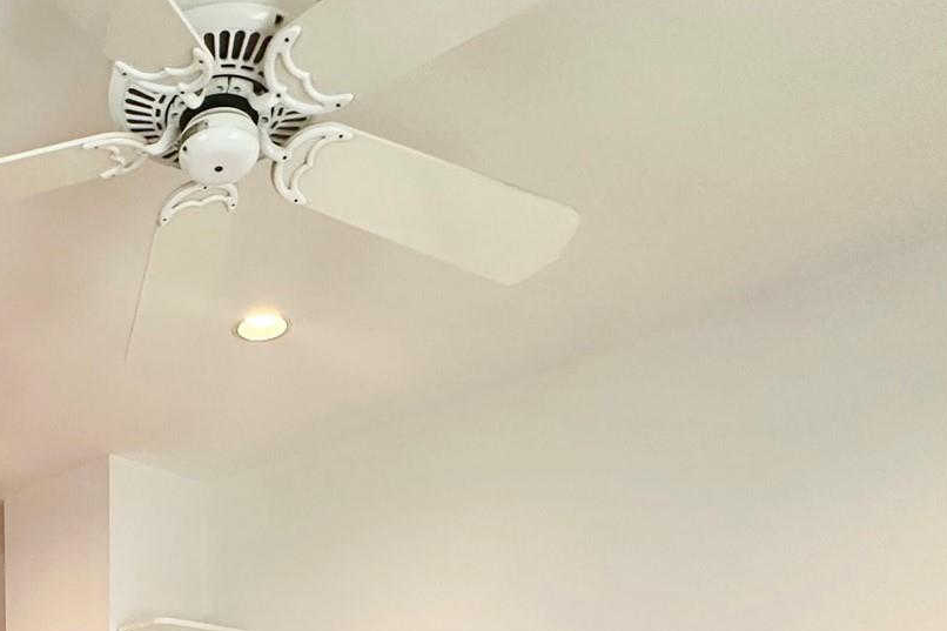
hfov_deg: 46.6
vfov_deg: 27.7
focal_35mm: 37
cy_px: 882
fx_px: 973
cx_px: 87
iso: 200
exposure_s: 1/60
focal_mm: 2.22
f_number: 2.2
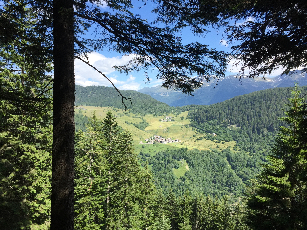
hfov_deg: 61.7
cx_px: 154
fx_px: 257
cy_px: 115
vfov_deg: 48.2
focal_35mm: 29
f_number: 2.2
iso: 32
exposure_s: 1/1130
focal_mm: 4.15
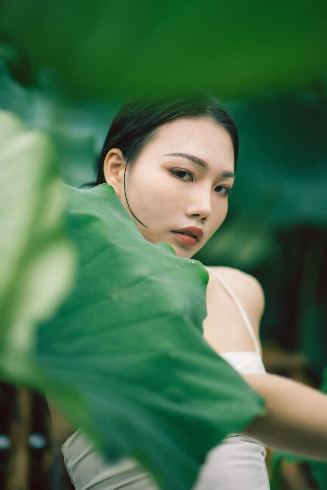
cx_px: 164
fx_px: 1157
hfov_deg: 16.1
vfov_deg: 23.9
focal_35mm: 85
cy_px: 245
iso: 160
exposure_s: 1/250
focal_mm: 85
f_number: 1.4
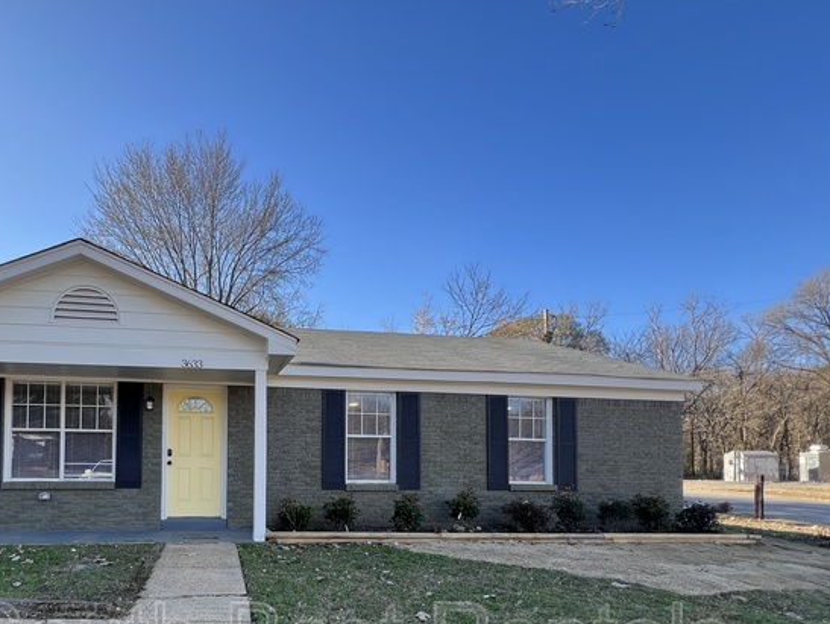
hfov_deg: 81.2
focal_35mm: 19
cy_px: 452
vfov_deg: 65.4
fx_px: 456
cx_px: 264
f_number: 1.8
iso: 32
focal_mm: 1.57
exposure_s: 1/279
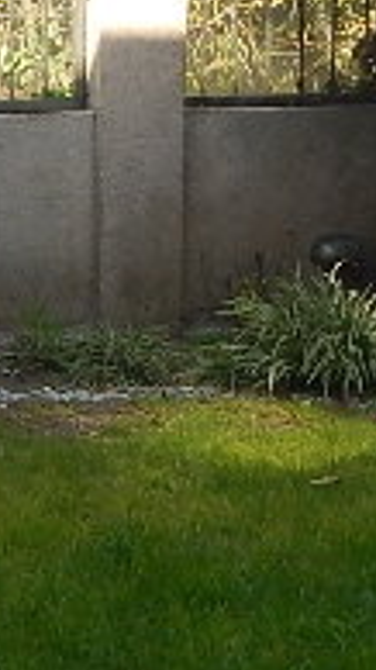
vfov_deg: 15.5
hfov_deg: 8.7
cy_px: 242
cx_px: -86
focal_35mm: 138
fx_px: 2448
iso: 125
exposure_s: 1/160
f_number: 3
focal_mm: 4
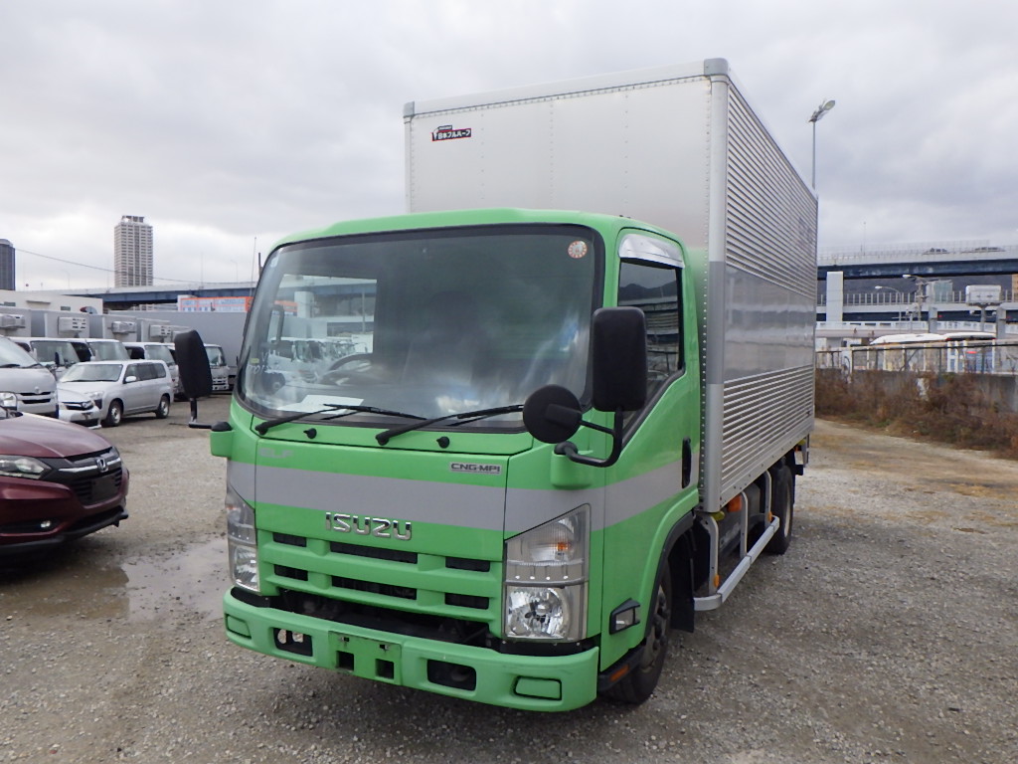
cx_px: 509
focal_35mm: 28
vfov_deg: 49.7
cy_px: 382
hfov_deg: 63.4
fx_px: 823
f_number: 4.2
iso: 250
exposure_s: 1/200
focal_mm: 5
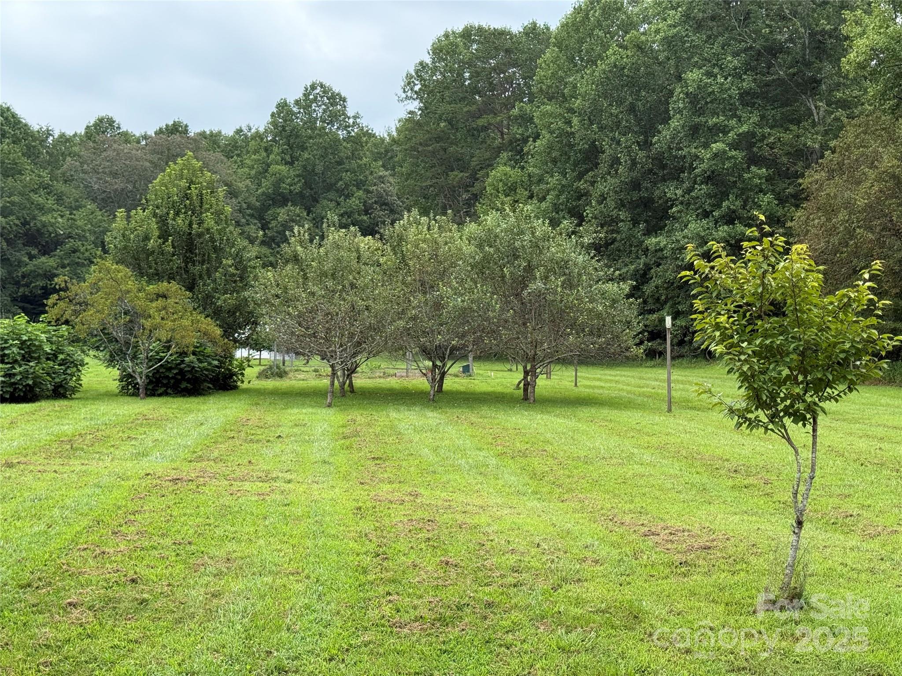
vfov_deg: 30.3
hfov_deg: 39.7
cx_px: 451
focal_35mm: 48
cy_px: 338
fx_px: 1251
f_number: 1.78
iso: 100
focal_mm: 6.76
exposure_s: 1/1883
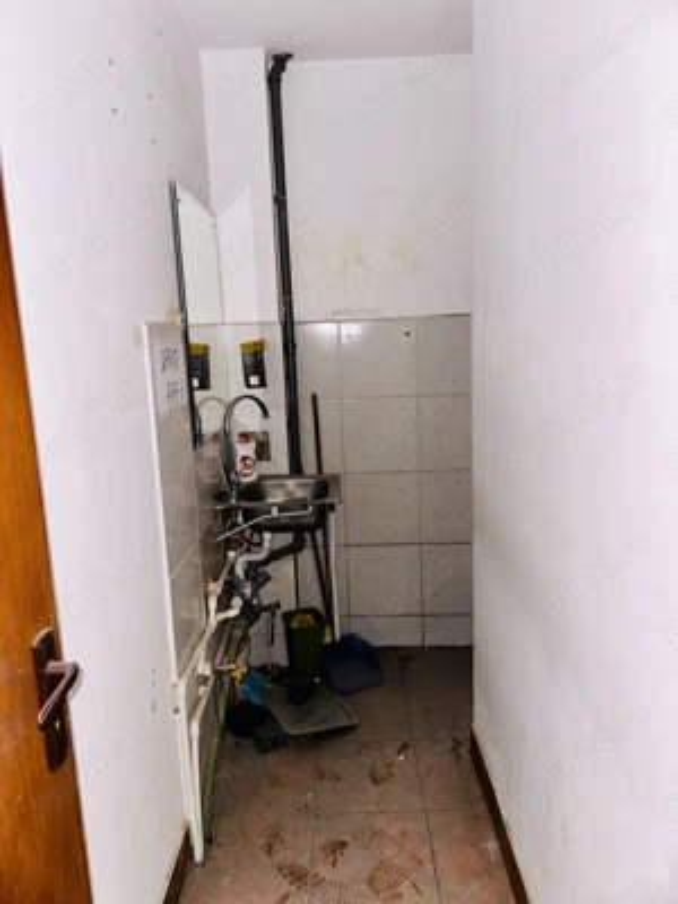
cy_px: 452
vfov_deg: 71.6
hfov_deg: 56.8
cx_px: 339
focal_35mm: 24
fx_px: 627
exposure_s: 1/4
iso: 50
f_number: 1.78
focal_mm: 6.86
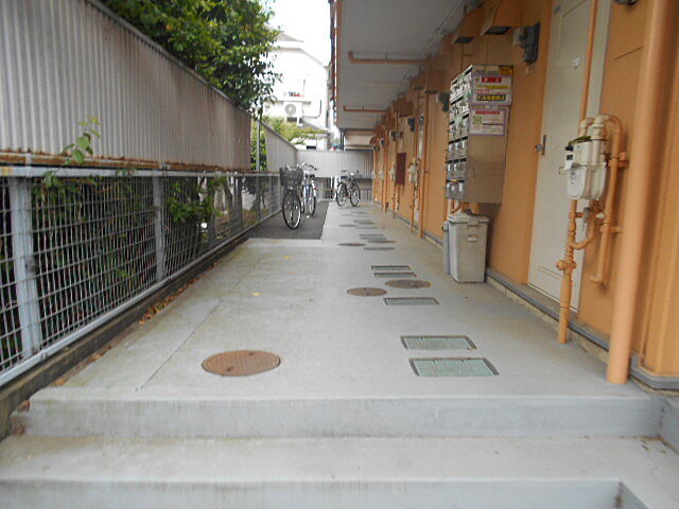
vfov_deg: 53.1
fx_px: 510
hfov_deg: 67.3
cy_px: 254
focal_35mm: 26
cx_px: 340
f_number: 3.2
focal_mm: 4.6
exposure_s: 1/60
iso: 80
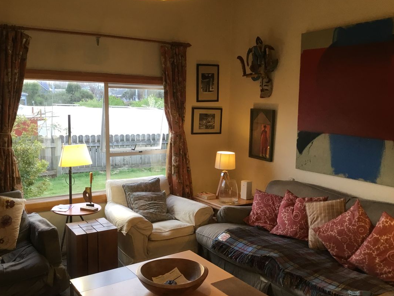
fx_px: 398
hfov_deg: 52.6
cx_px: 189
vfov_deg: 40.6
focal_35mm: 35
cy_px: 163
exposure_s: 1/33
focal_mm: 3.3
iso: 40
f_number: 2.4
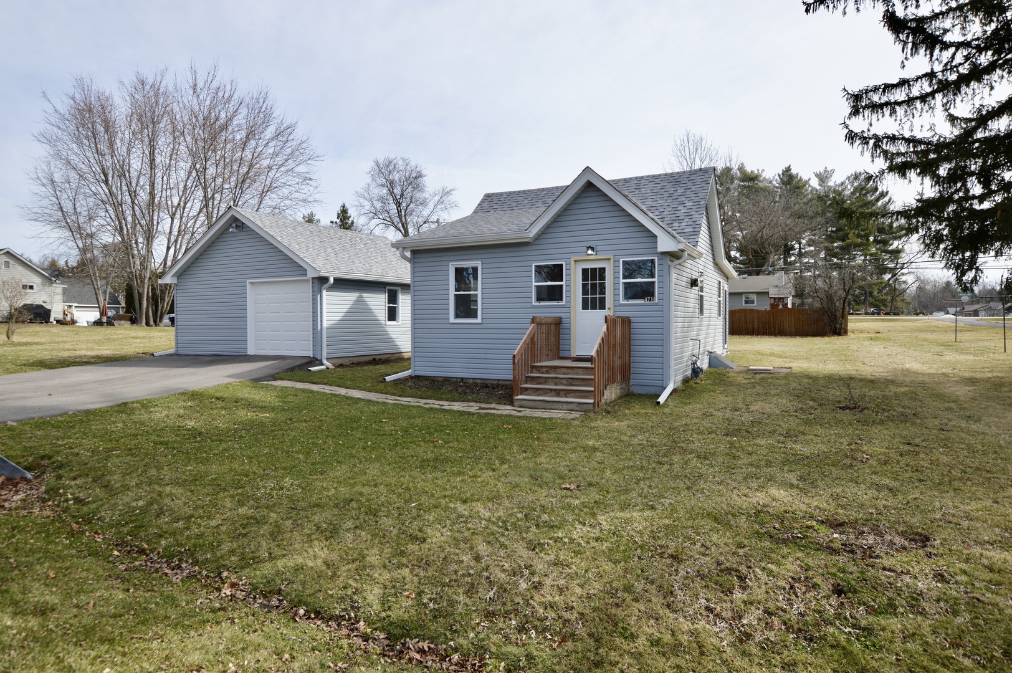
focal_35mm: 21
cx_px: 506
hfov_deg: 81.2
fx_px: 590
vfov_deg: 59.4
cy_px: 336
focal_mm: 14
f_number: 8
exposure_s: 1/250
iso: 100
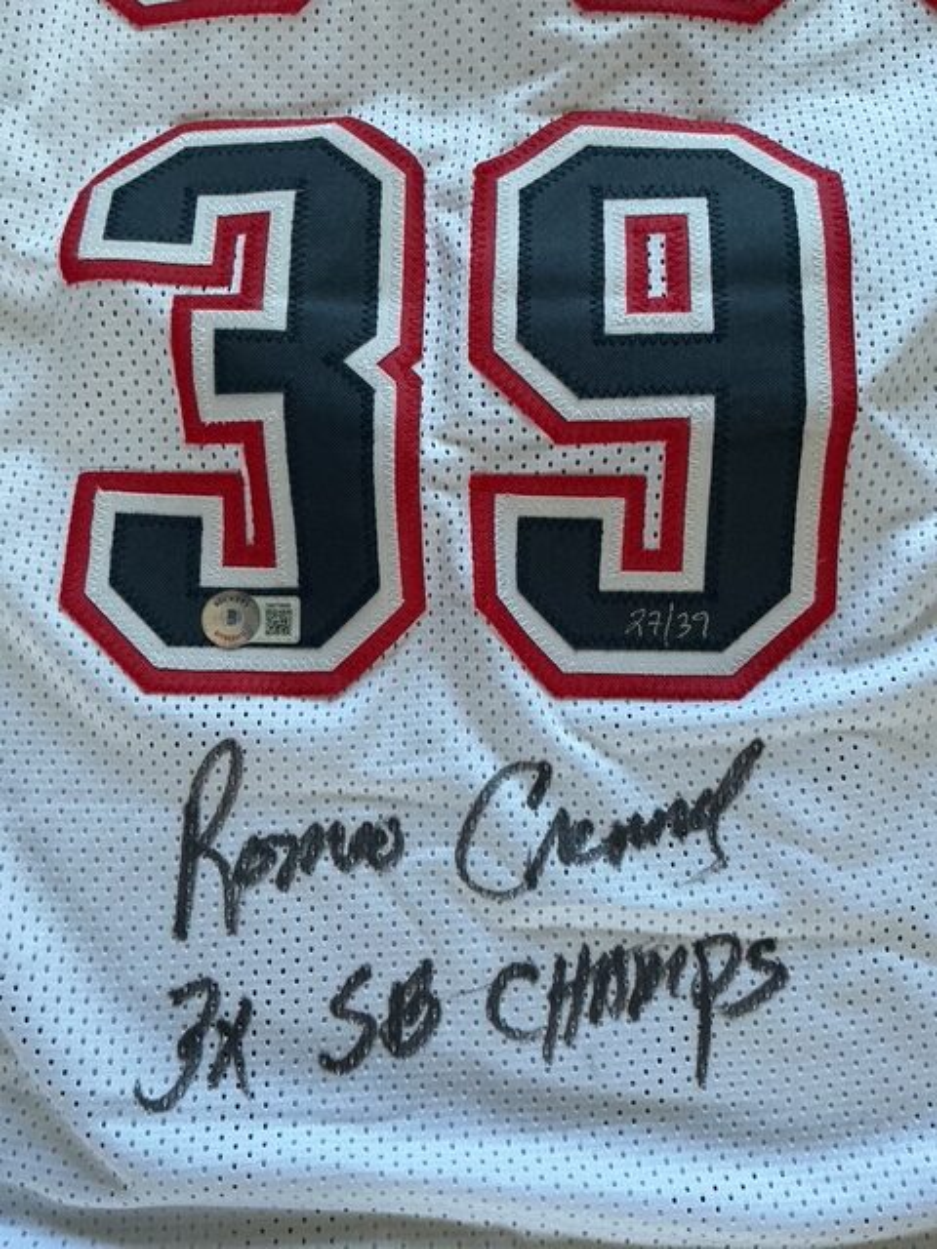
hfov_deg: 48.2
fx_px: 1047
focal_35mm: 29
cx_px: 468
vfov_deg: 61.7
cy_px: 624
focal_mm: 3
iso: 200
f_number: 1.8
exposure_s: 1/60
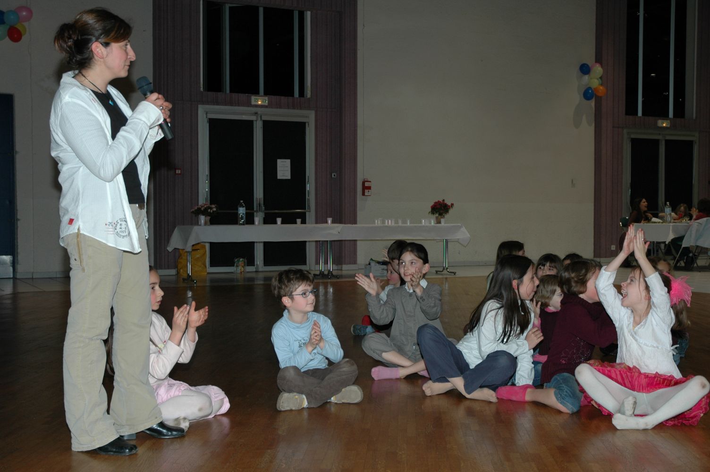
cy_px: 236
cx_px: 355
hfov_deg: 38.9
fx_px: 1005
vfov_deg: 26.4
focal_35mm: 51
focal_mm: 34
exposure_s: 1/60
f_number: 4.2
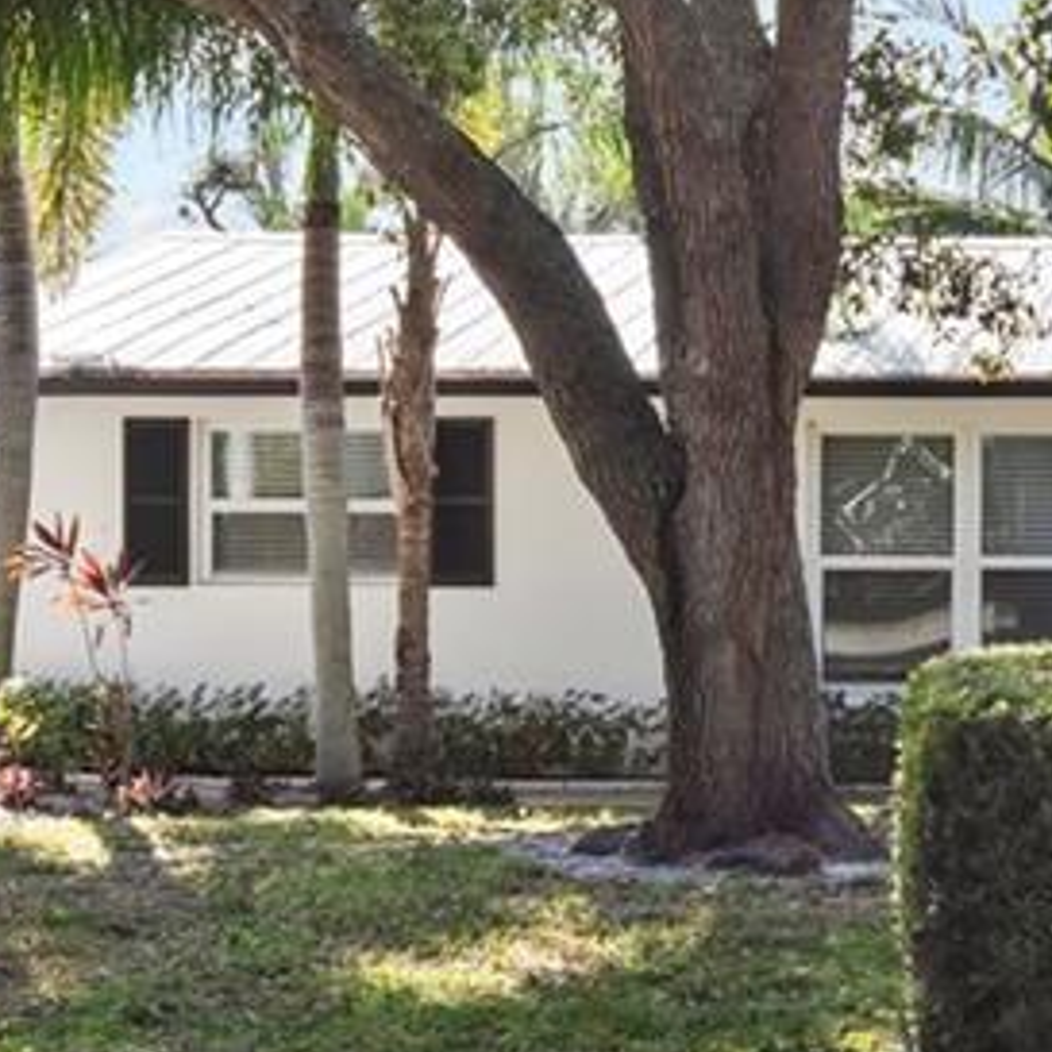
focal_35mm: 102
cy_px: 499
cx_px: 1487
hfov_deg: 15.9
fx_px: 3507
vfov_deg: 17.1
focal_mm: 32
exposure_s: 1/160
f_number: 10
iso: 1600
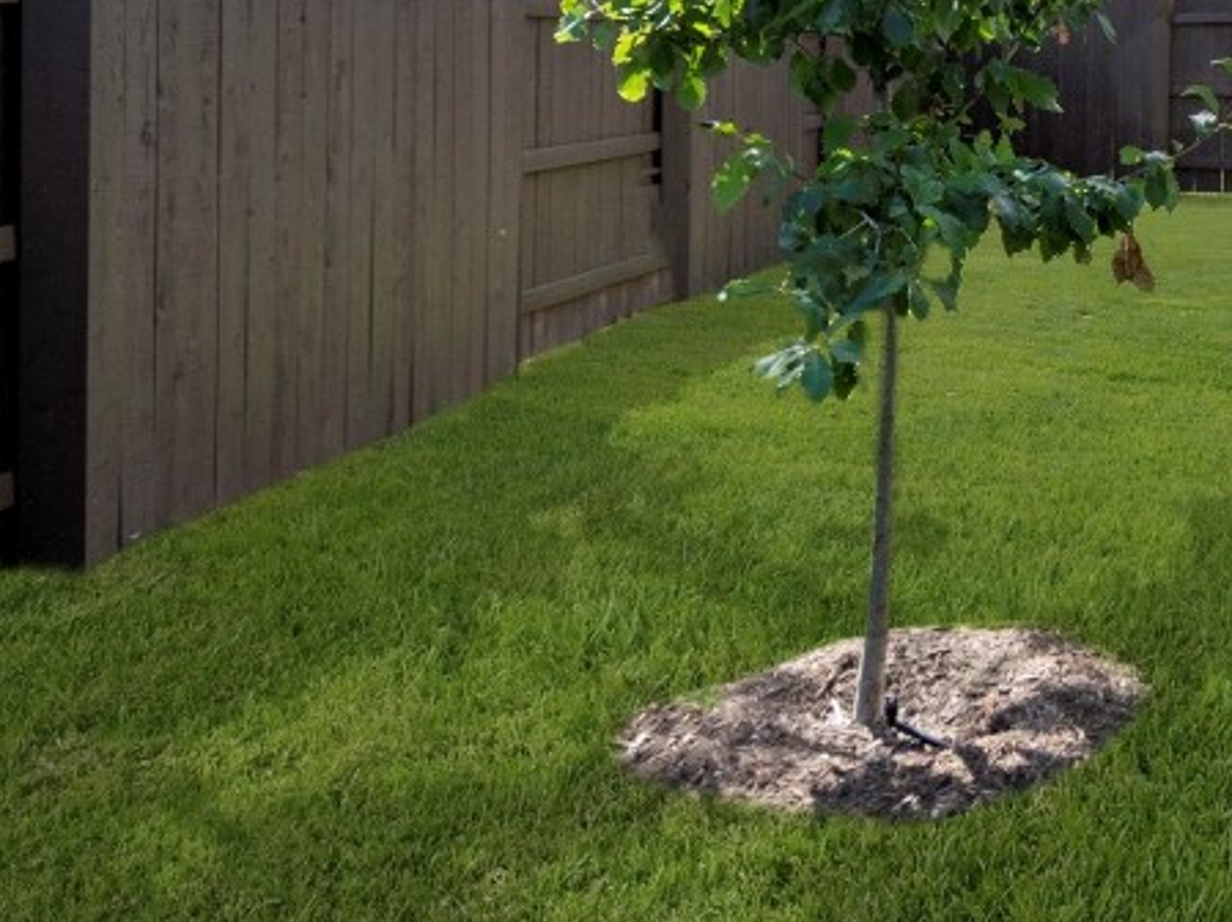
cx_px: 1388
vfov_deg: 16.1
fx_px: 3165
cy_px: -63
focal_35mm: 89
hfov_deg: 20.9
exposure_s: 1/320
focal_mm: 24
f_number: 8
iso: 400
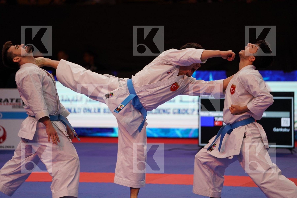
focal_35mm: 178
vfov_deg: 7.7
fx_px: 1468
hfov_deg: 11.5
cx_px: 148
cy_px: 99
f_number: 2.8
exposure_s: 1/500
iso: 1600
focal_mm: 178
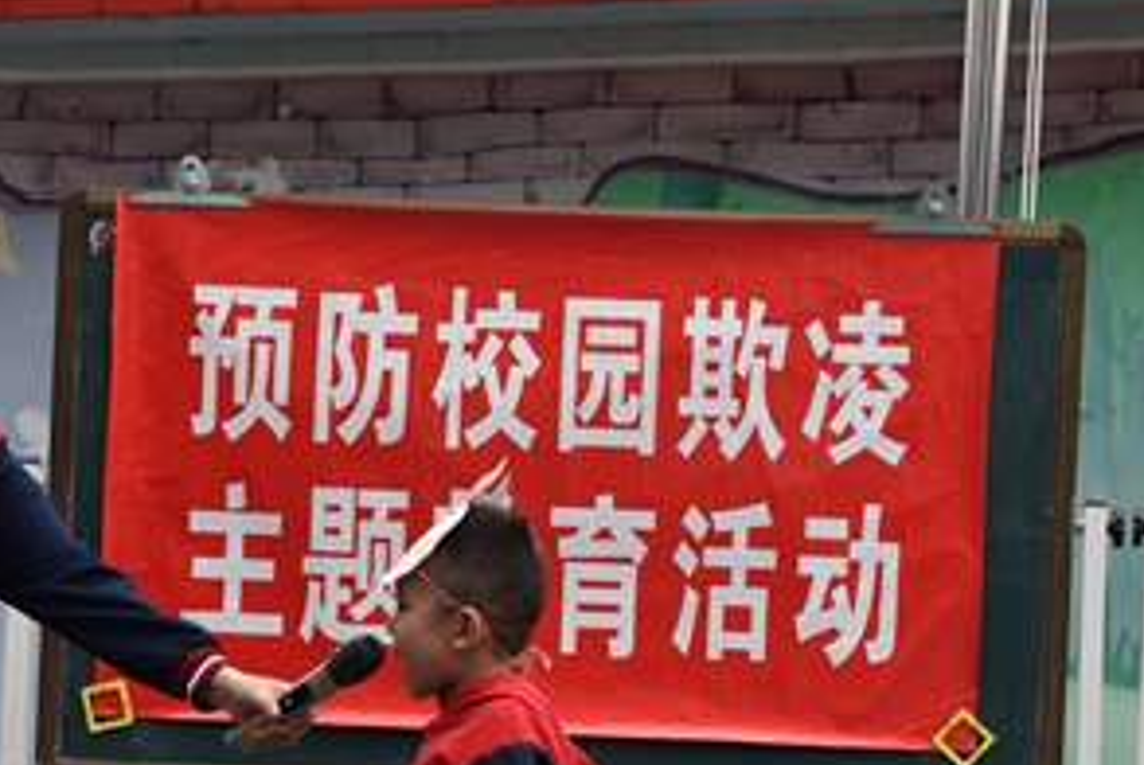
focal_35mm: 120
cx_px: 554
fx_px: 3817
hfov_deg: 17.0
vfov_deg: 11.4
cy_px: 673
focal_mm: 55
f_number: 6.3
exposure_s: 1/160
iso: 250
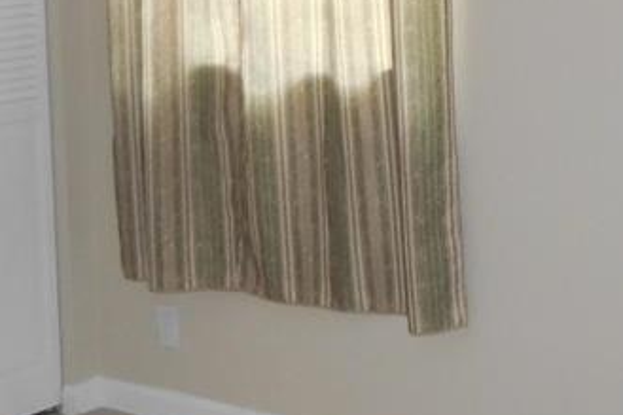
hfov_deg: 24.5
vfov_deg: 16.5
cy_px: 19
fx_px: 1401
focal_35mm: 81
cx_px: 528
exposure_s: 1/25
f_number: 3.3
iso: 280
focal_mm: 4.5
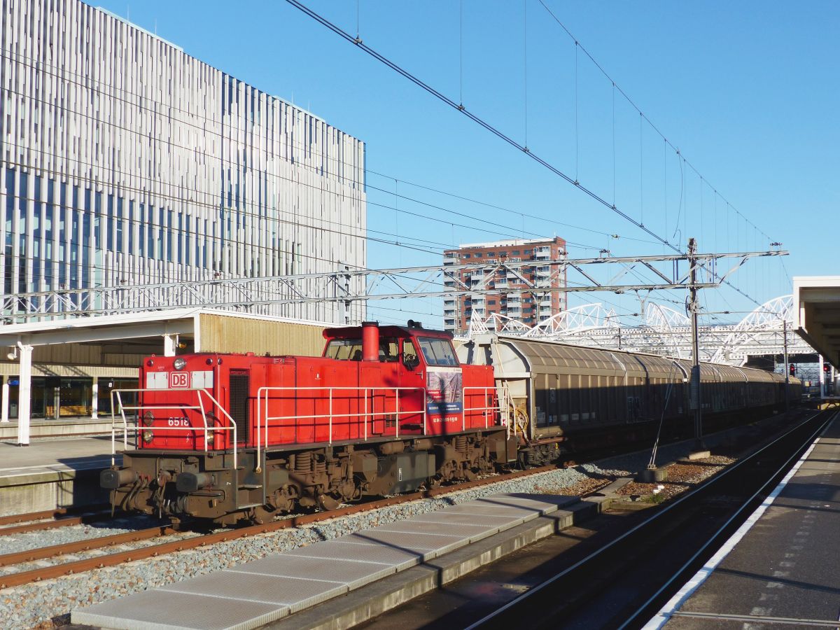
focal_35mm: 41
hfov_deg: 45.8
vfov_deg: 35.1
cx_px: 420
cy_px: 315
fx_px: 995
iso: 100
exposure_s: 1/800
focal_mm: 7.4
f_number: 4
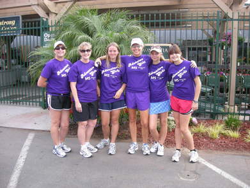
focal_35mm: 35
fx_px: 253
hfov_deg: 52.6
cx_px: 125
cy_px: 94
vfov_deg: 40.7
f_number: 2.8
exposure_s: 1/55
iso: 67
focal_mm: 5.7
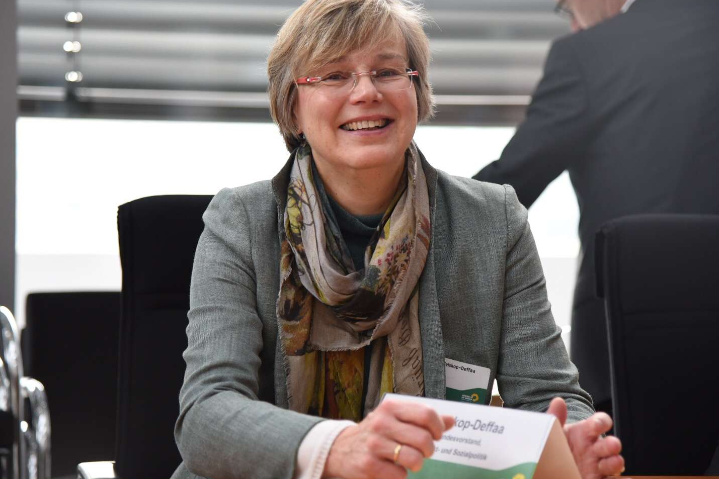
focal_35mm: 119
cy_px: 225
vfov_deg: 11.5
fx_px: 2377
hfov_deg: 17.2
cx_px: 327
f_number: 4
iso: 1250
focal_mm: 105
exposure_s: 1/250
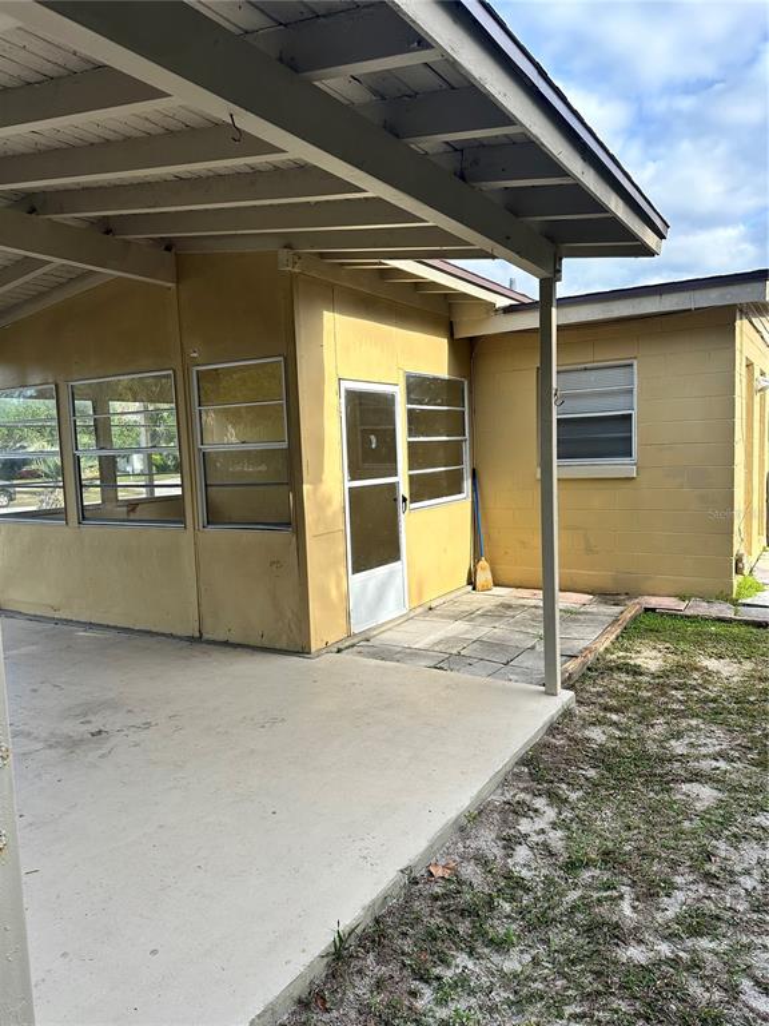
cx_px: 384
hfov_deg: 56.8
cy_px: 513
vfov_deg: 71.6
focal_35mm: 24
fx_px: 711
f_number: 1.78
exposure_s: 1/1453
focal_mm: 6.86
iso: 80
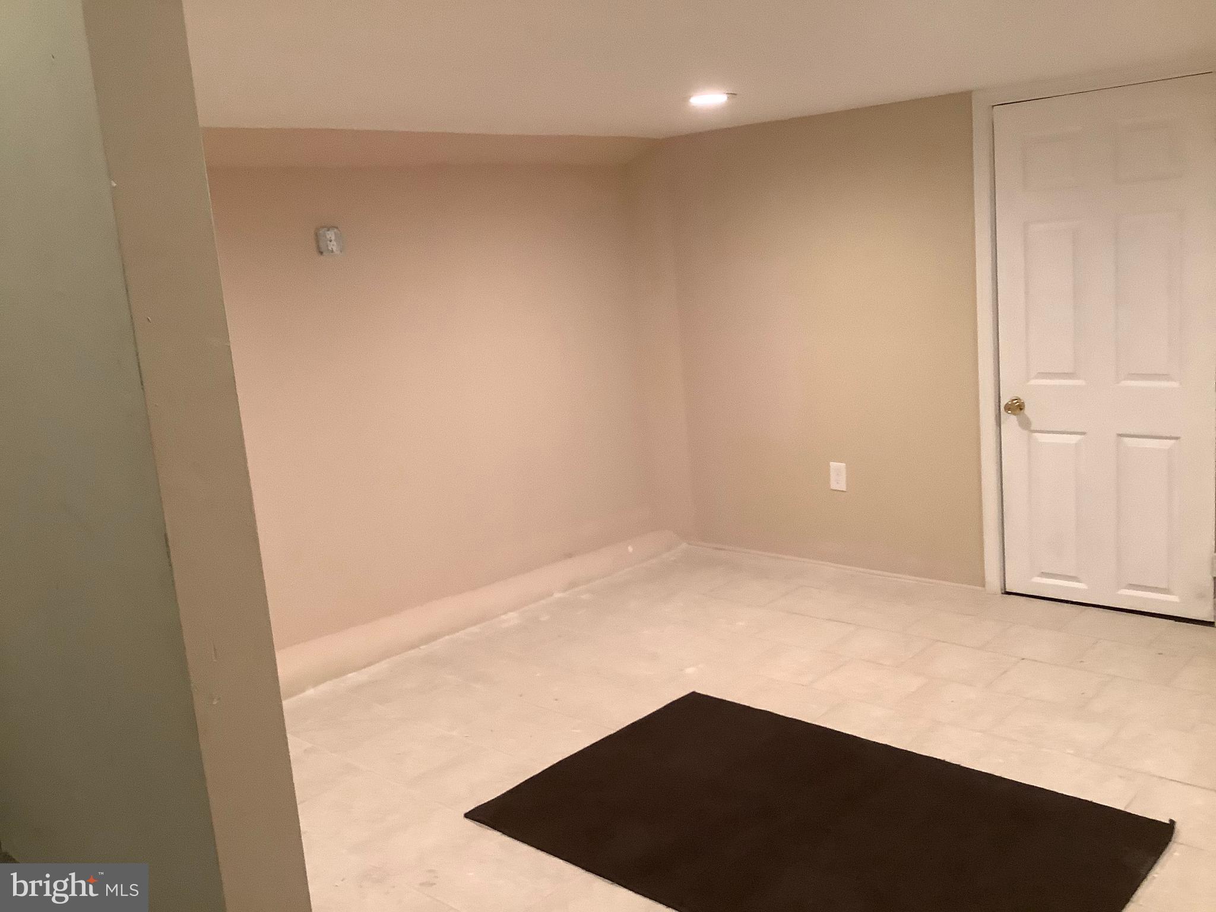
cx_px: 608
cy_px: 456
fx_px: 1089
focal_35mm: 31
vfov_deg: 45.4
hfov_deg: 58.4
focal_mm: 3.3
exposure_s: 1/60
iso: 250
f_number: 2.4
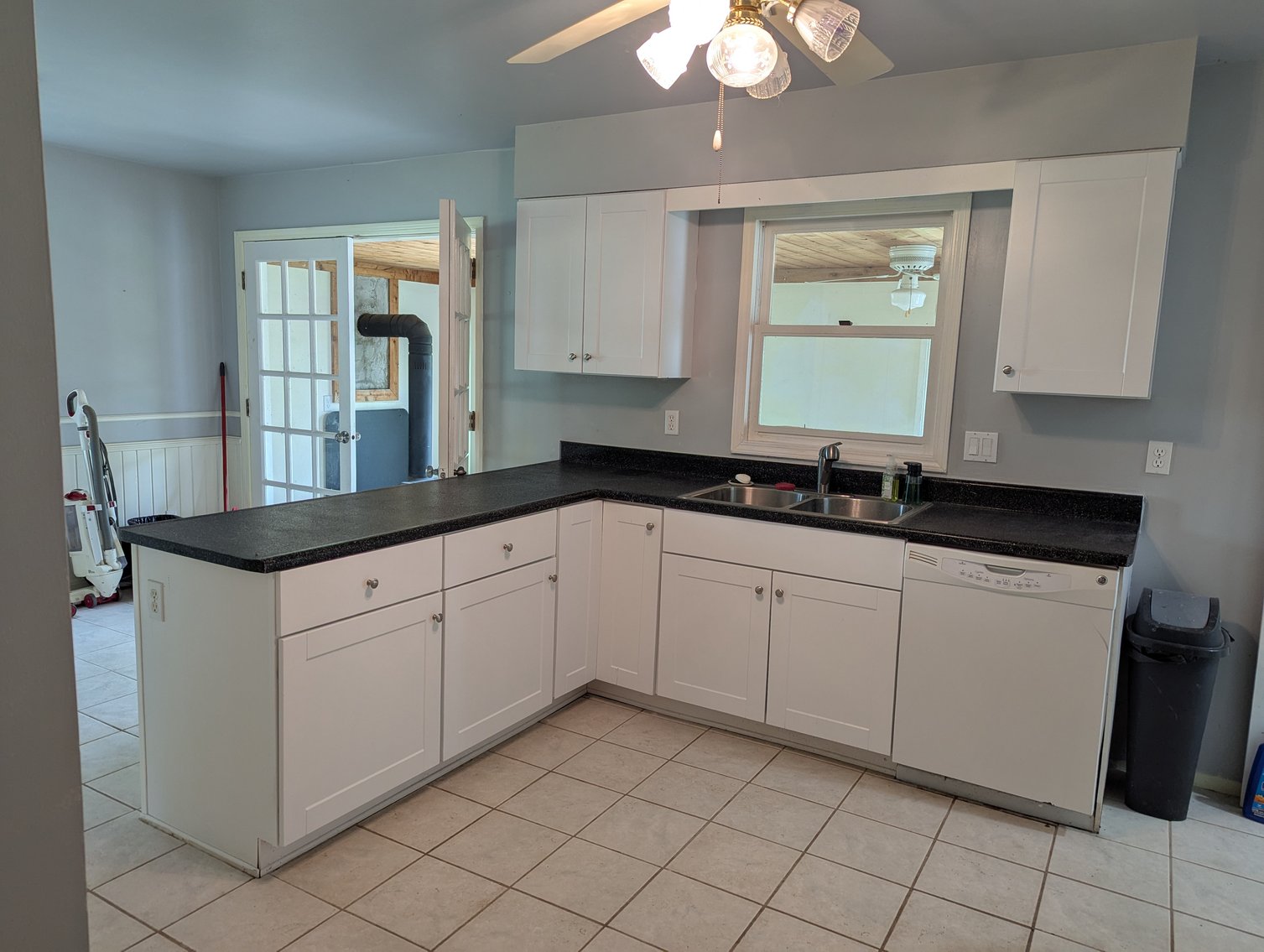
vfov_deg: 56.9
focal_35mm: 24
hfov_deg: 71.5
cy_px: 476
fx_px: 878
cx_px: 632
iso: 90
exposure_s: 1/60
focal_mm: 6.81
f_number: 1.85
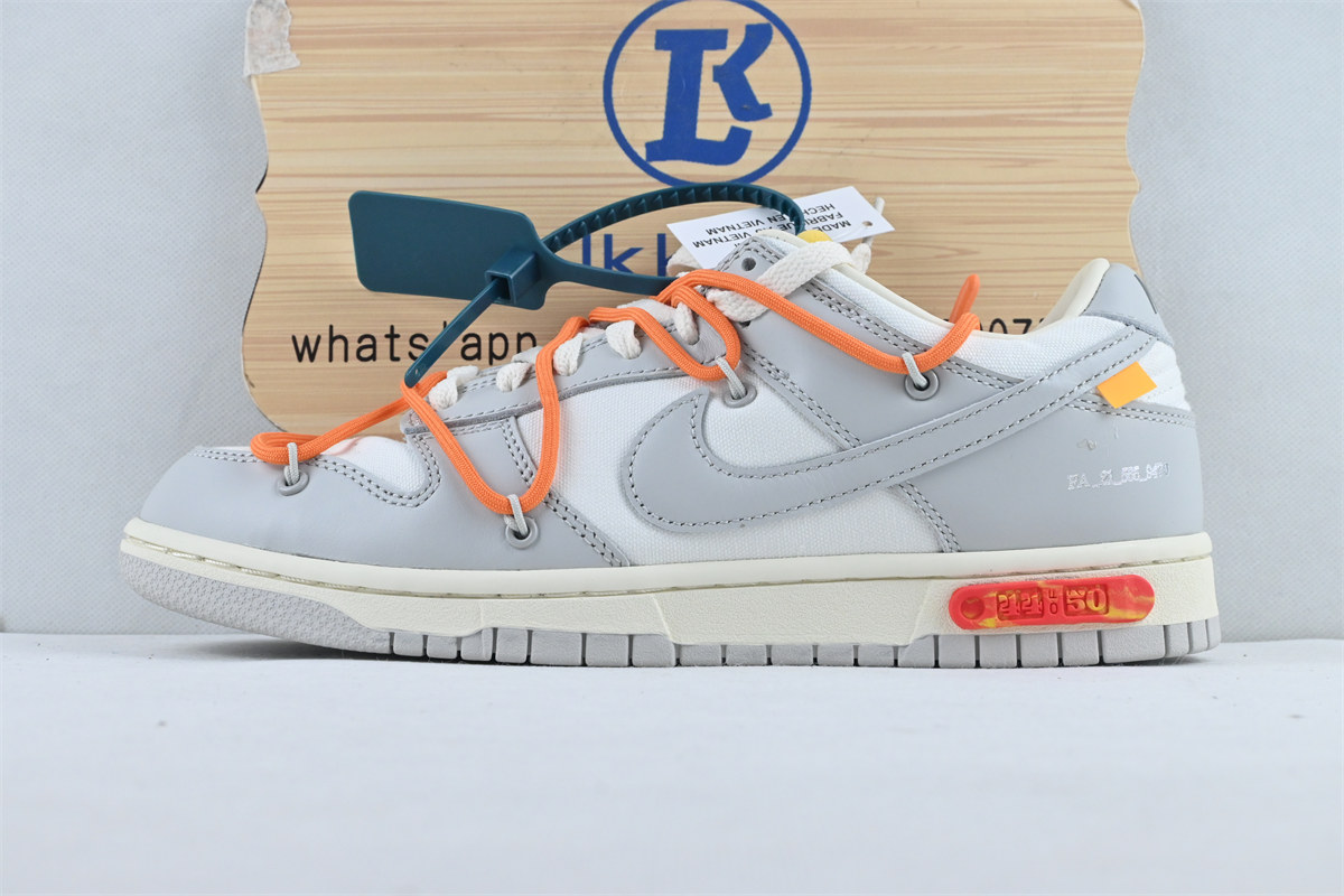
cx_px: 672
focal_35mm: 52
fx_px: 1960
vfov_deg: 25.8
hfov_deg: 37.9
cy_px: 448
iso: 1000
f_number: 10
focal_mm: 35
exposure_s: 1/160
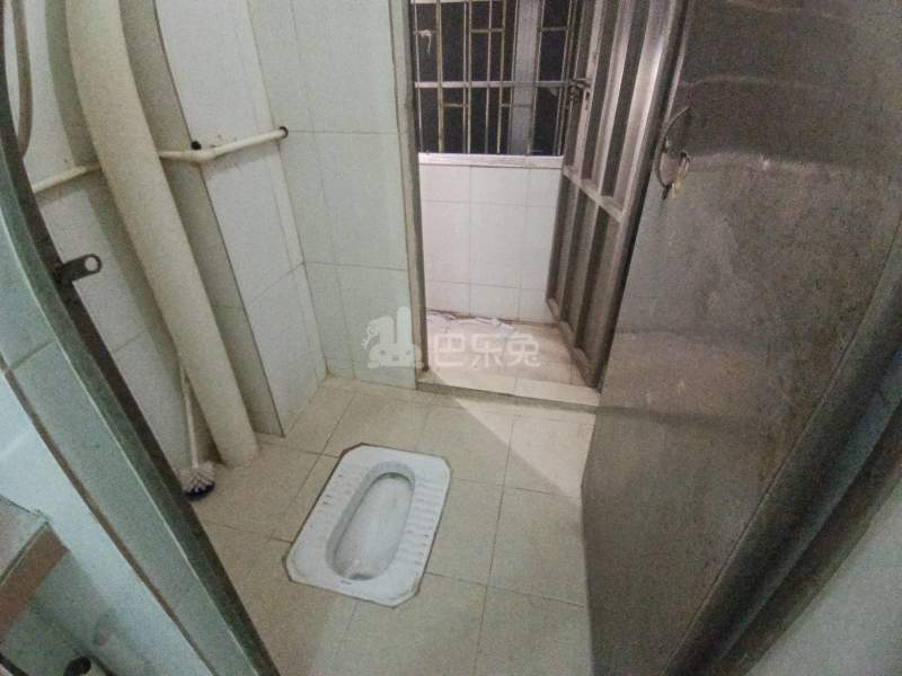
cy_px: 338
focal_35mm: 17
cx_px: 451
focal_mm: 1.78
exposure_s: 1/14.3
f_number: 2.4
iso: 1892
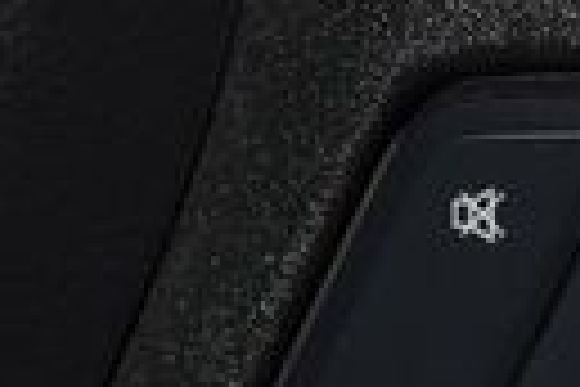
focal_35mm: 522
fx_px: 8409
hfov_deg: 3.9
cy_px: -11
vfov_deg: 2.6
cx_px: 535
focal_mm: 70
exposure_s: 1/125
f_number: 8
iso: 100
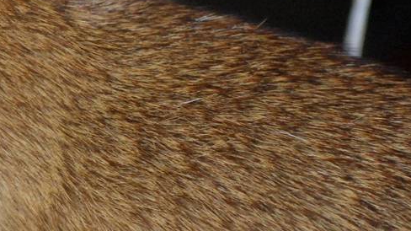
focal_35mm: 697
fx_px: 7590
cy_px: -59
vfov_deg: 1.7
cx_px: -97
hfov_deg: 3.1
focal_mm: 135
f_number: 5
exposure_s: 1/60
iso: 1000
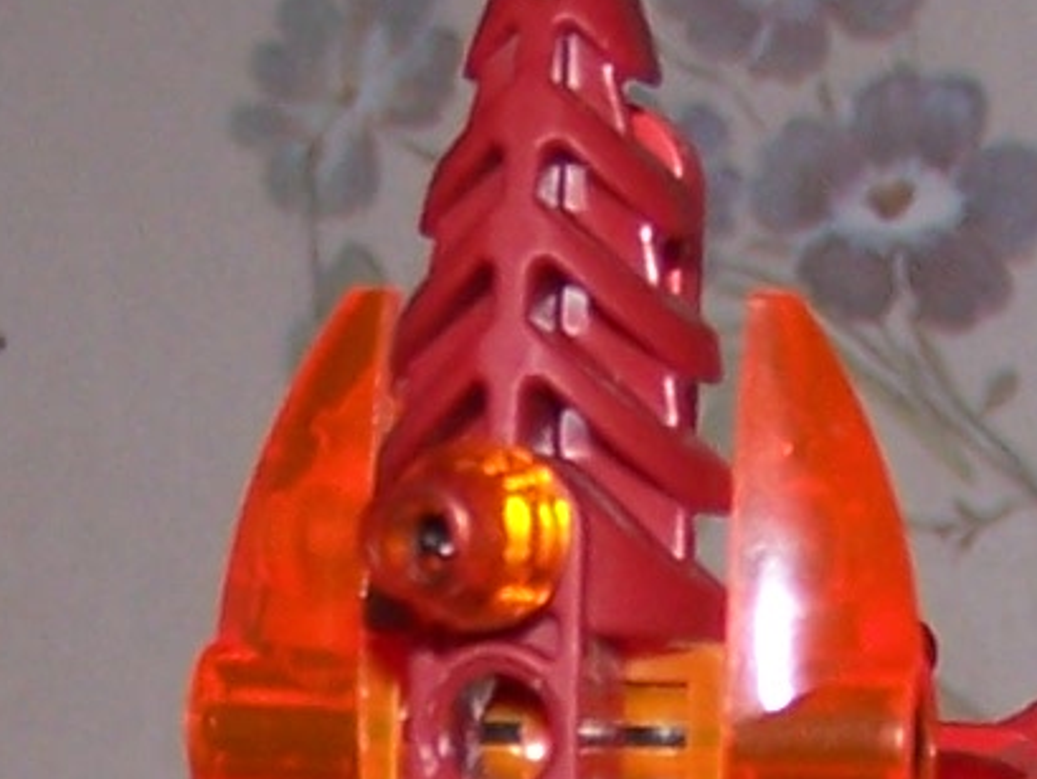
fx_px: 6413
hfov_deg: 9.2
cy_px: 1391
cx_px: 718
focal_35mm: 214
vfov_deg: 6.8
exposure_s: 1/60
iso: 80
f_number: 2.8
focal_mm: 6.3
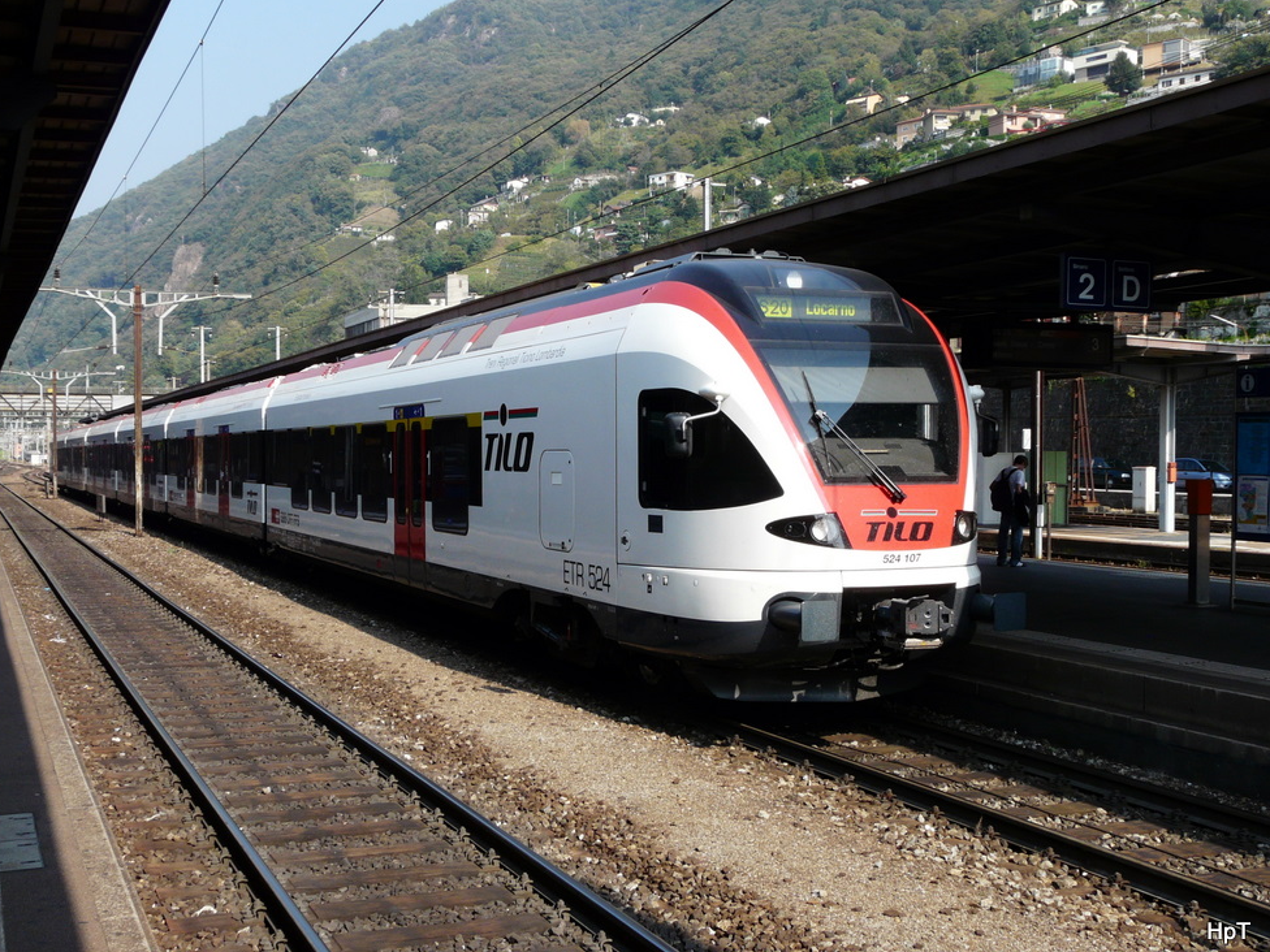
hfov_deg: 44.8
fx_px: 1541
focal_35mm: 42
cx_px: 631
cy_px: 483
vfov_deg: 34.3
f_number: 5.6
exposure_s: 1/250
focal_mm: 6.7
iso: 100
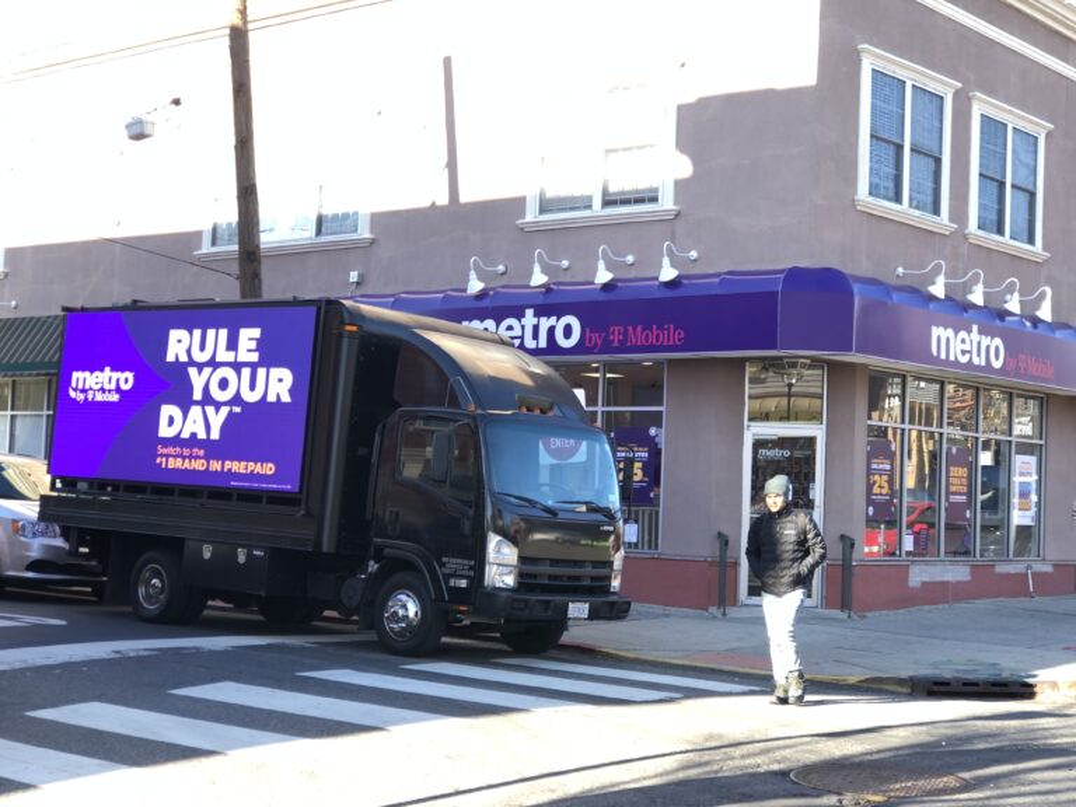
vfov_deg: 25.7
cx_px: 538
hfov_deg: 33.8
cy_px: 404
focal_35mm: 57
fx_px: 1772
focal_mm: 6.6
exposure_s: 1/60
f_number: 2.8
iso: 20
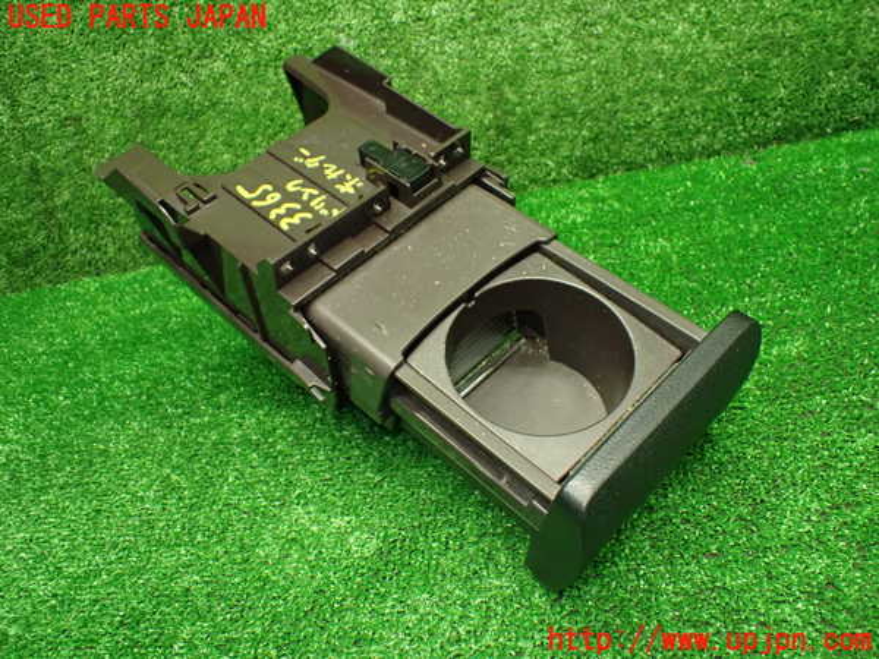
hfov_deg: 60.0
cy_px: 330
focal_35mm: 30
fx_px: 762
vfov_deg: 46.8
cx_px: 440
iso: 800
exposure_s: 1/100
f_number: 2.3
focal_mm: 5.4
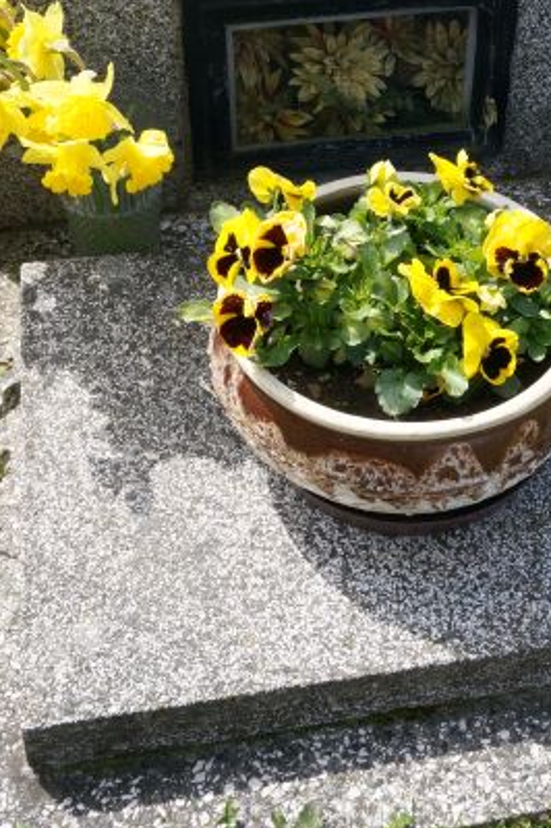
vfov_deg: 32.5
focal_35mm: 60
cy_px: 161
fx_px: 1380
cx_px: 377
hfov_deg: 22.5
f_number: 9
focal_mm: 20
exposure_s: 1/250
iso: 400
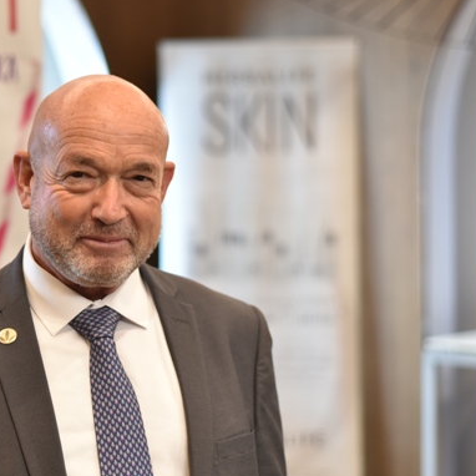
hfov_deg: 19.3
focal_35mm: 89
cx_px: 91
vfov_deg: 19.5
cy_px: 217
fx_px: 1385
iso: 800
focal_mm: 50
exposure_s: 1/125
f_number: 2.2
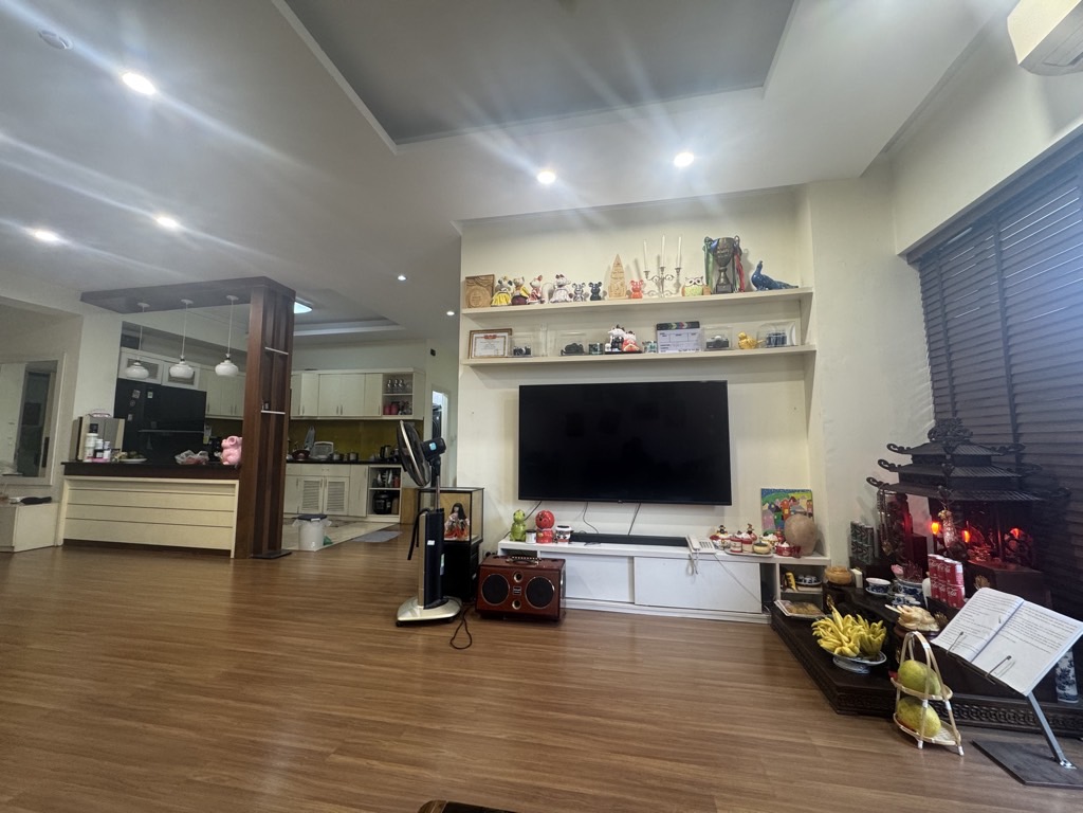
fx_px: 438
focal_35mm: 14
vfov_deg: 85.7
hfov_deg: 102.1
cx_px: 542
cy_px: 406
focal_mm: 2.22
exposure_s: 1/50
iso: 200
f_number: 2.2
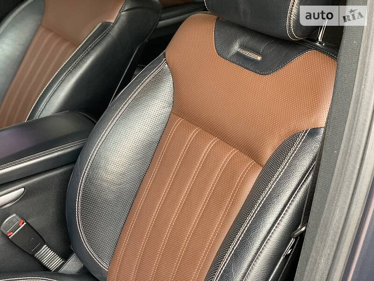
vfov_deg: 28.0
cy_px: 140
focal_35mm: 52
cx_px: 187
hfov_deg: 36.8
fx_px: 562
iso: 160
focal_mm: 6
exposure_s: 1/60
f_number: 2.4
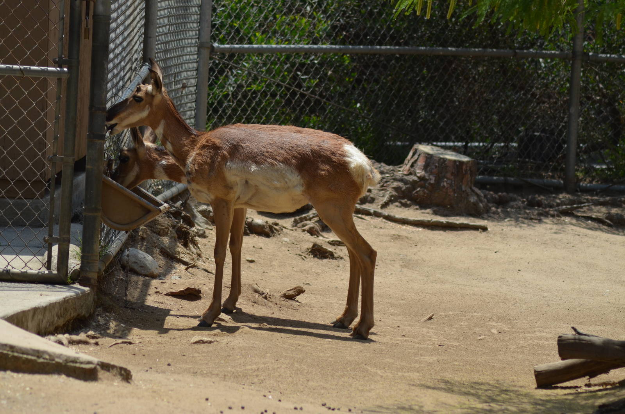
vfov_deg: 4.9
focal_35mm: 278
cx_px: 312
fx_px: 4808
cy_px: 207
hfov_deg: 7.4
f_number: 5.6
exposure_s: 1/2000
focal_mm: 185
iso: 360
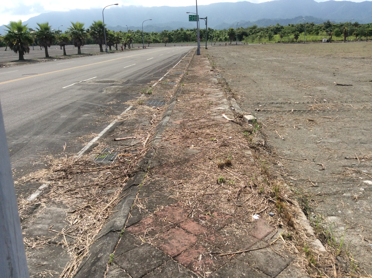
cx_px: 186
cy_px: 139
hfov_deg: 55.4
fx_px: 354
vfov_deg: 42.8
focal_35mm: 33
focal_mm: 3.3
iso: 32
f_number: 2.4
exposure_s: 1/1466
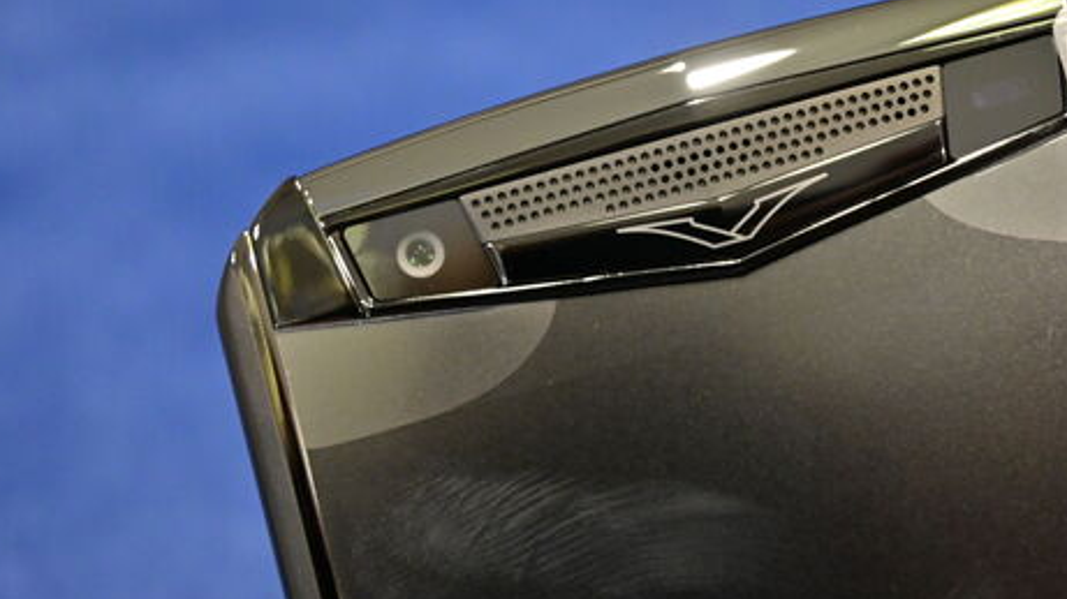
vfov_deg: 17.7
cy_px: 251
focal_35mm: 68
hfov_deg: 30.9
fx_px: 1925
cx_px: 636
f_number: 5
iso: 1600
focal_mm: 32.5
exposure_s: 1/50
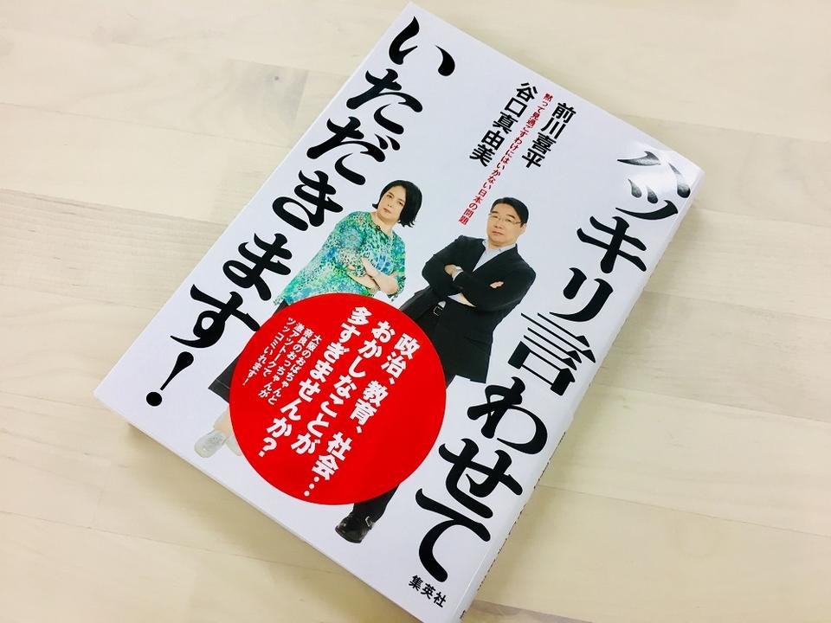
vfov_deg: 48.2
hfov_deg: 61.7
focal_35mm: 29
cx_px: 416
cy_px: 312
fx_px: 696
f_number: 2.2
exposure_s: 1/33
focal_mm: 4.15
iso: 32
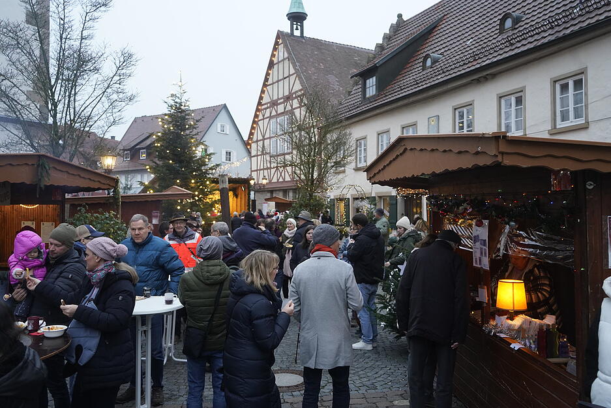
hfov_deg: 63.7
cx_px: 306
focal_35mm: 29
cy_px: 204
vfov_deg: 45.0
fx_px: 492
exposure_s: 1/160
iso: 2000
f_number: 3.5
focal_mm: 29
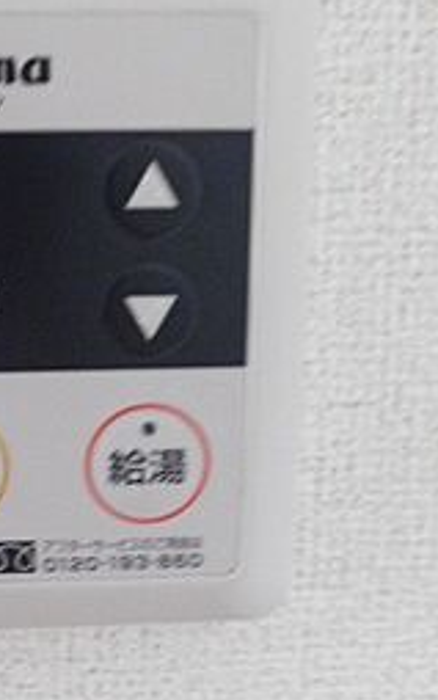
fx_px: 878
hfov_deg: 26.5
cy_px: 339
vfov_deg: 43.5
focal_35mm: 46
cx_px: -6
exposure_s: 1/8
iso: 720
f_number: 3
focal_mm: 4
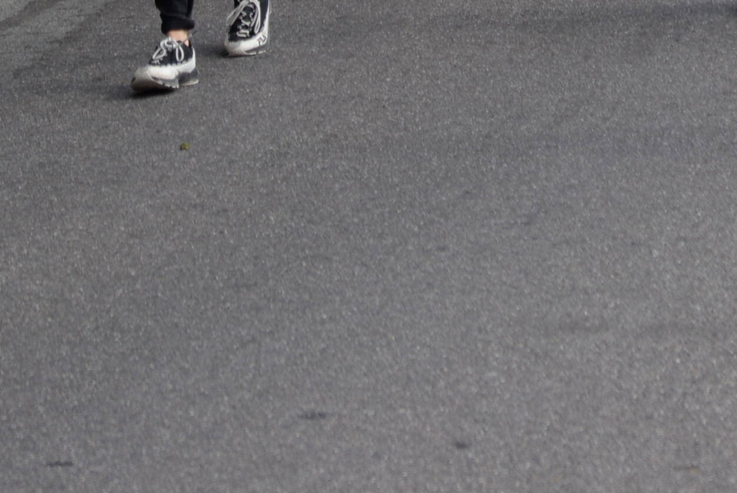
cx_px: 626
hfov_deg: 6.1
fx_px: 6882
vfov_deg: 4.0
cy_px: -688
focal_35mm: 336
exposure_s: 1/1600
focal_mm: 70
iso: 160
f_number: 2.8
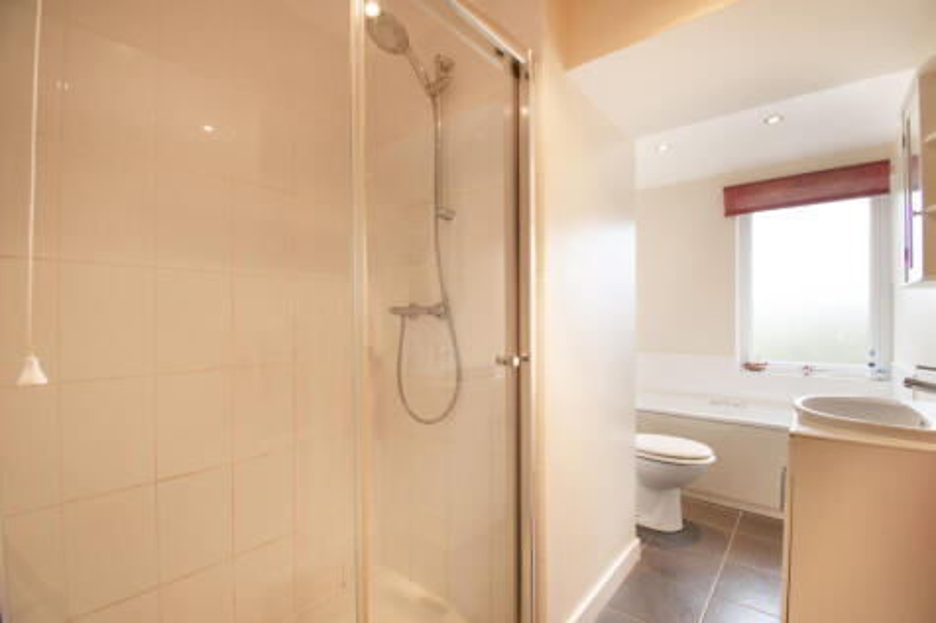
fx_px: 390
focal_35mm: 15
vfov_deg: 77.3
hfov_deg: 100.4
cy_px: 312
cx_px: 468
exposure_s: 1/3
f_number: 9
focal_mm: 10
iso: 200
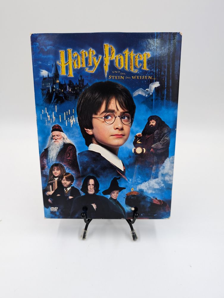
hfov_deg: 56.9
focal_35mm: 24
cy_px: 149
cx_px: 112
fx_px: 207
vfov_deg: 71.5
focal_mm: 6.9
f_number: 1.68
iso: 104
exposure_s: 1/71.5
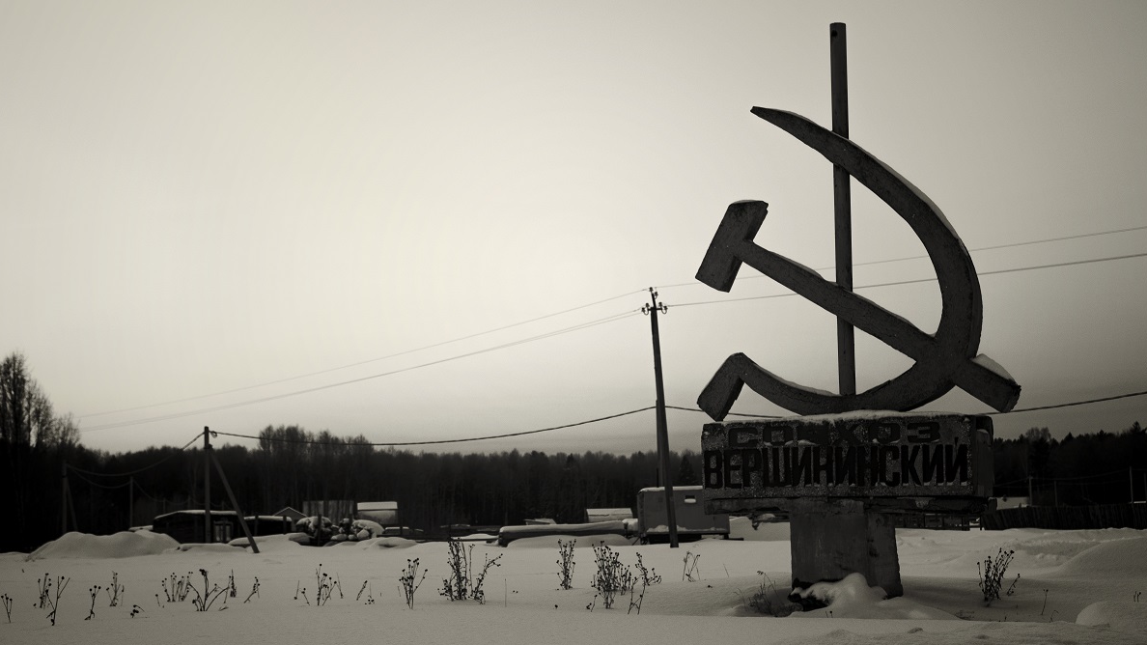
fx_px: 1689
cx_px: 571
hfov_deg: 37.5
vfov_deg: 21.6
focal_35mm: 56
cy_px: 278
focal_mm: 35
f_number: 2.8
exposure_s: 1/50
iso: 100
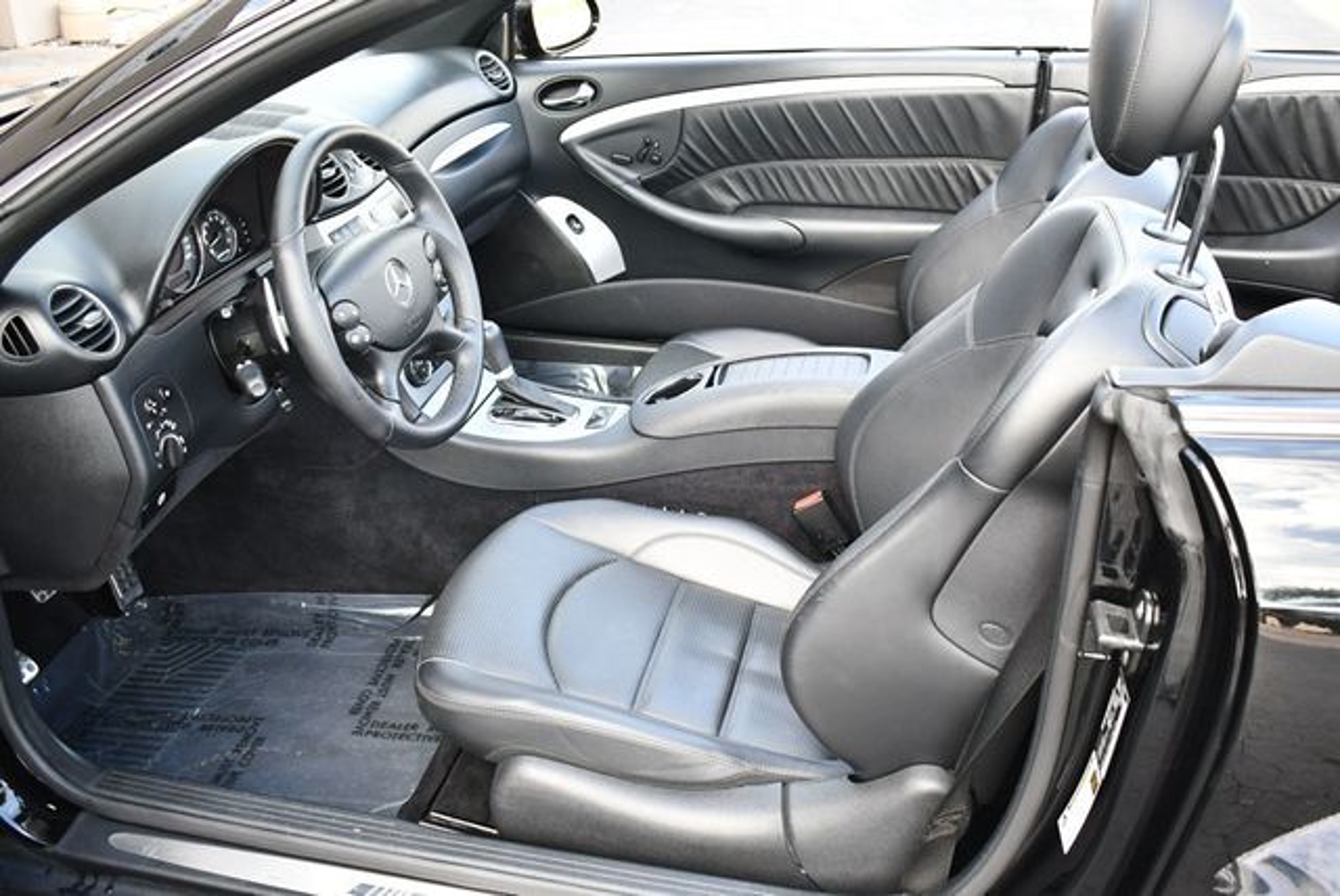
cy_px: 448
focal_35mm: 36
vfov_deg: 36.9
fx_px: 1341
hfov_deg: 53.1
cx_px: 670
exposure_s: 1/250
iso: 800
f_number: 3.5
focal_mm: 18
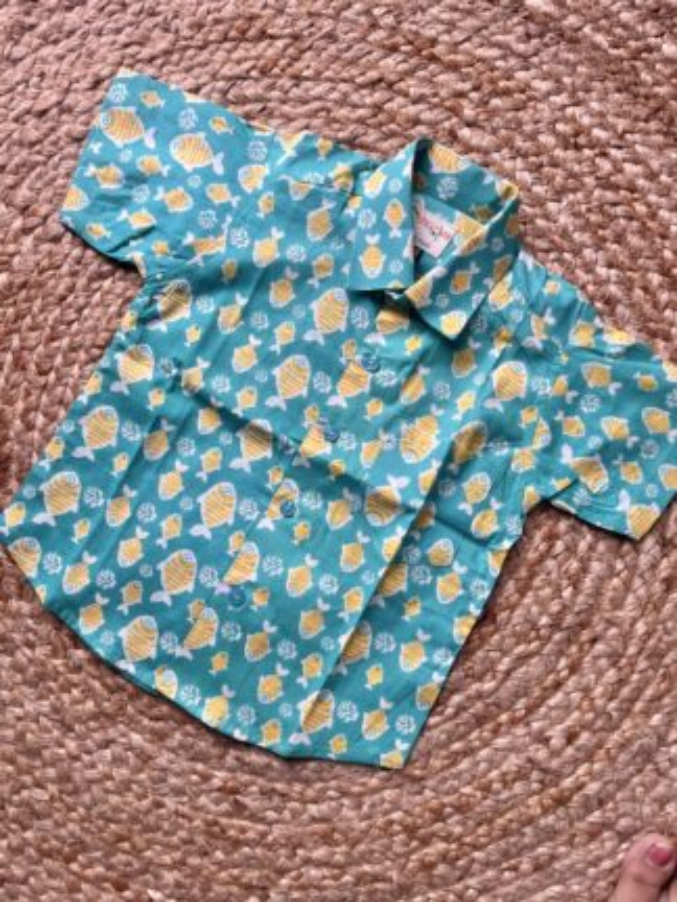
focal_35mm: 26
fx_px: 678
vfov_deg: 67.3
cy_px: 451
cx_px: 338
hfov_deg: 53.1
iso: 80
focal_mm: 5.1
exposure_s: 1/122
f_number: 1.6
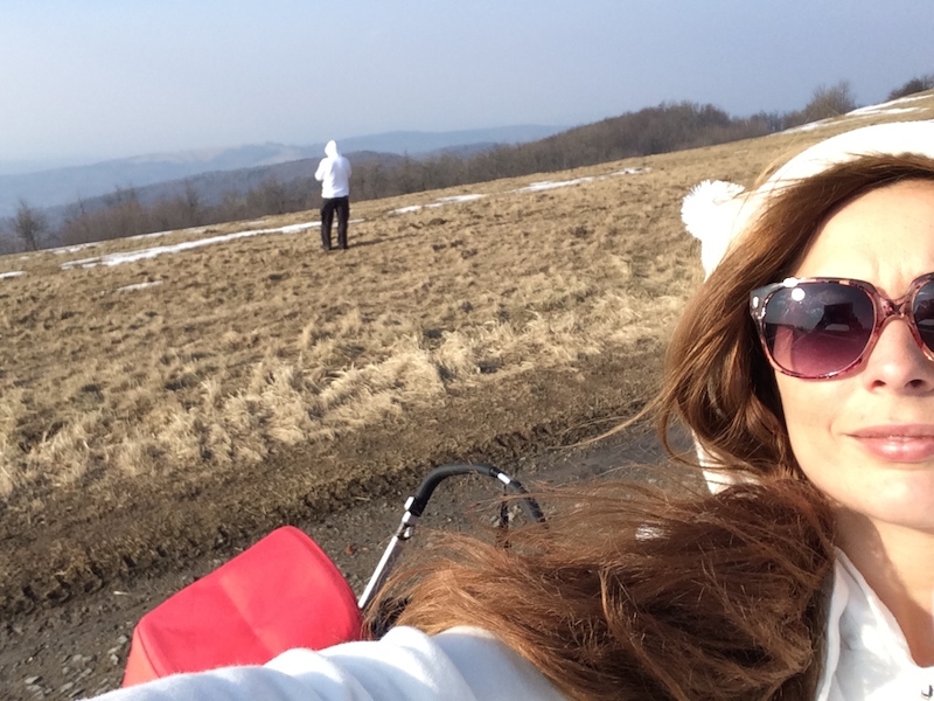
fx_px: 890
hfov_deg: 55.4
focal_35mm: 33
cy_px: 350
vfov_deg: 42.9
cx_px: 467
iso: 50
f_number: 2.4
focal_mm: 2.15
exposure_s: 1/1178
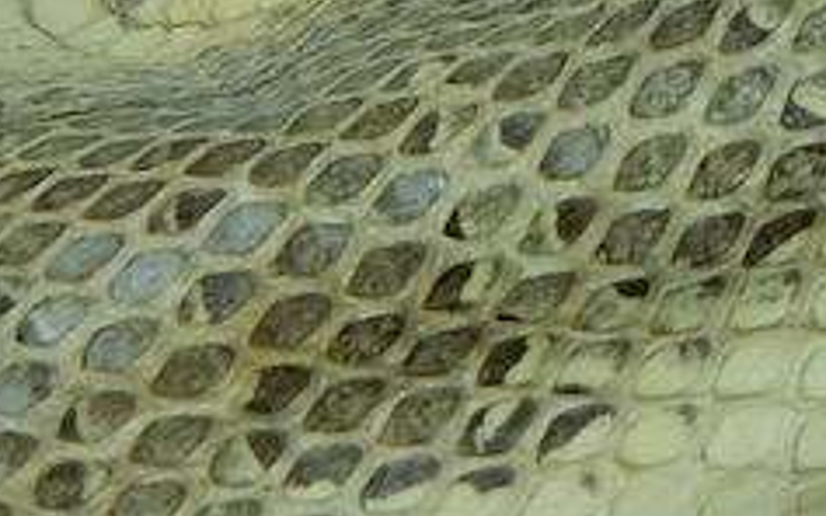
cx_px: 1026
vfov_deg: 6.5
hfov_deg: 10.8
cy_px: -750
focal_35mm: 190
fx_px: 4276
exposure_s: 1/80
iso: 125
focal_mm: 6.4
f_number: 4
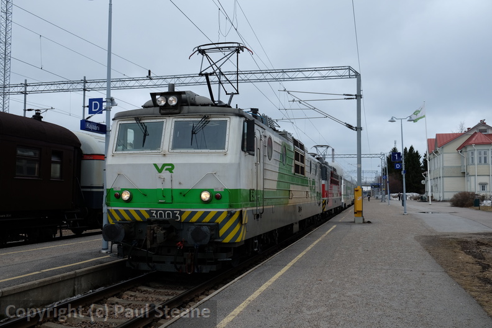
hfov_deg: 57.2
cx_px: 246
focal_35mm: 33
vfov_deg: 40.0
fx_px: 451
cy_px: 164
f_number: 5.6
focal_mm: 22.3
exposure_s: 1/220
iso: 200
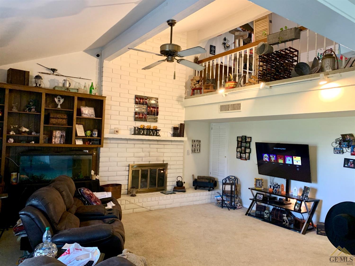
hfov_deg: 67.3
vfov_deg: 53.0
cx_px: 178
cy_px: 133
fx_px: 267
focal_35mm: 26
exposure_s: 1/40
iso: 320
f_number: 1.8
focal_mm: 4.25
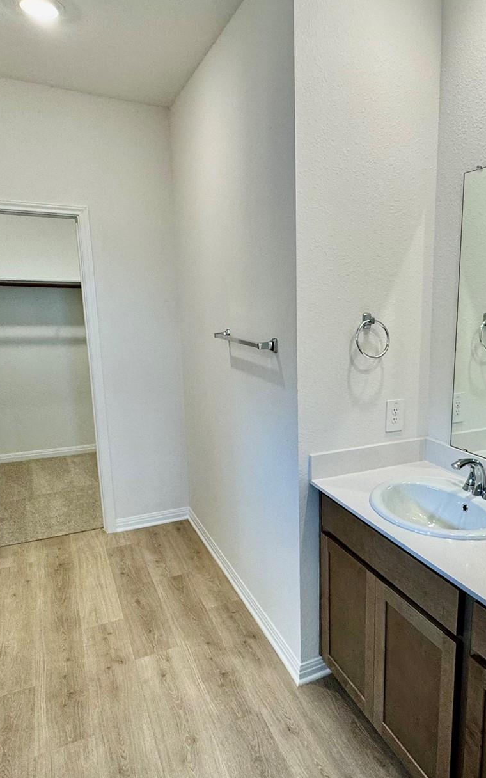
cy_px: 404
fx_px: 530
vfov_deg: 72.5
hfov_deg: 47.9
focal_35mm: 25
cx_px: 349
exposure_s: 1/120
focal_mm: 2.22
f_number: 2.2
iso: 125
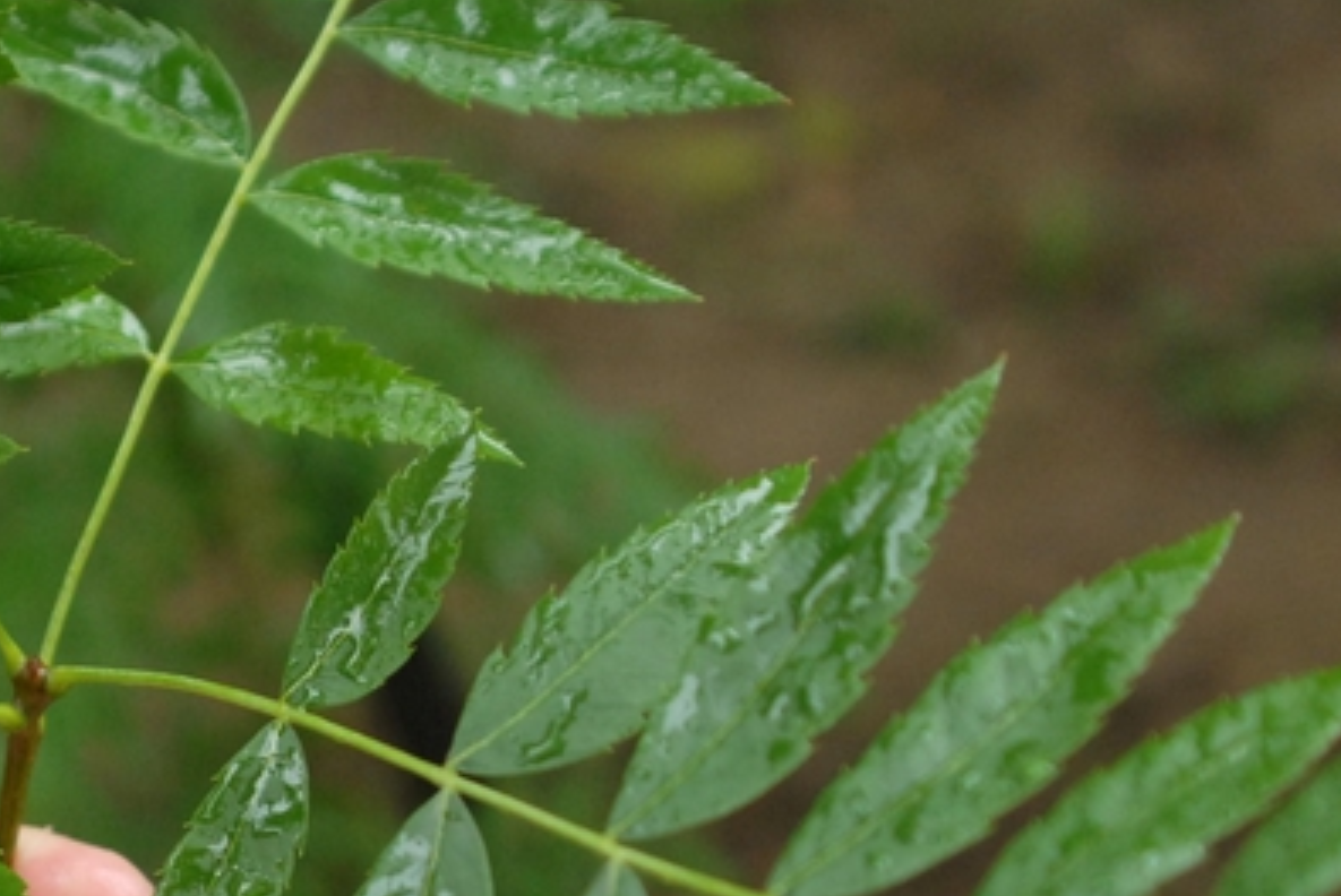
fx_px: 4063
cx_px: 34
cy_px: 765
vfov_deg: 12.5
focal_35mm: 109
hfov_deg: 18.3
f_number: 4
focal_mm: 28
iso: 400
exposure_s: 1/60
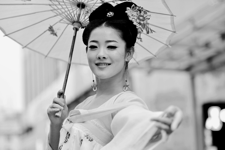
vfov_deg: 14.4
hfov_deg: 21.4
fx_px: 594
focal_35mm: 95
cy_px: 75
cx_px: 112
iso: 400
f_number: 2.8
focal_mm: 95
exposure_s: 1/400
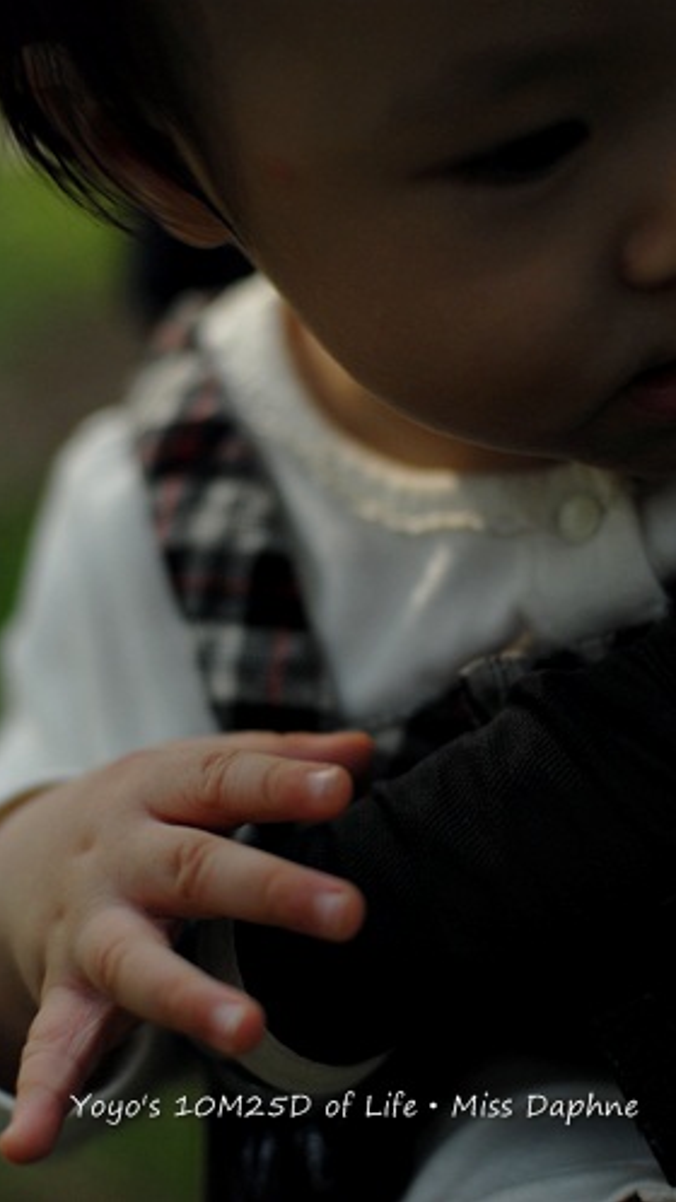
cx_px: 356
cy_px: 601
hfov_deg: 15.3
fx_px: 2518
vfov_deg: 26.9
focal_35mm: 79
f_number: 2
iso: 200
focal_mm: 50
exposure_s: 1/2000
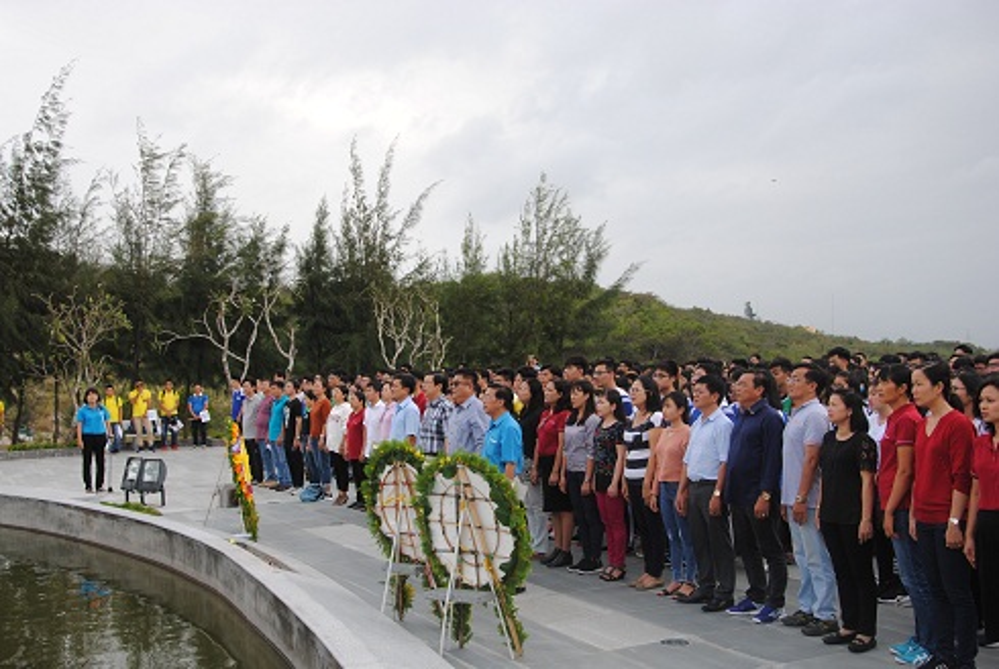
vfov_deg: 34.3
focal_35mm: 39
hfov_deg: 49.5
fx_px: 1084
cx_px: 500
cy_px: 334
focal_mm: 26
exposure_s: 1/125
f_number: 5.6
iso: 100
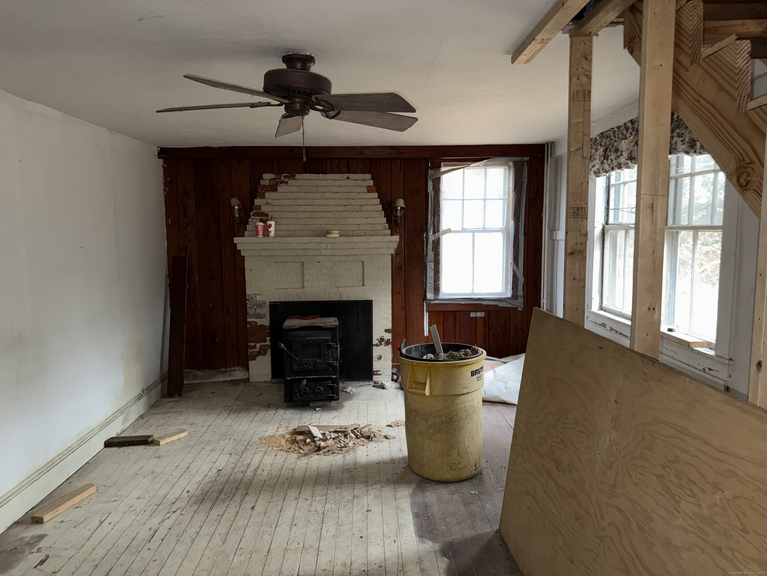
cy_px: 288
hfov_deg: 71.6
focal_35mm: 24
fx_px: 532
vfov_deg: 56.8
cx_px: 384
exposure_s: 1/6
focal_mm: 6.76
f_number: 1.78
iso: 160
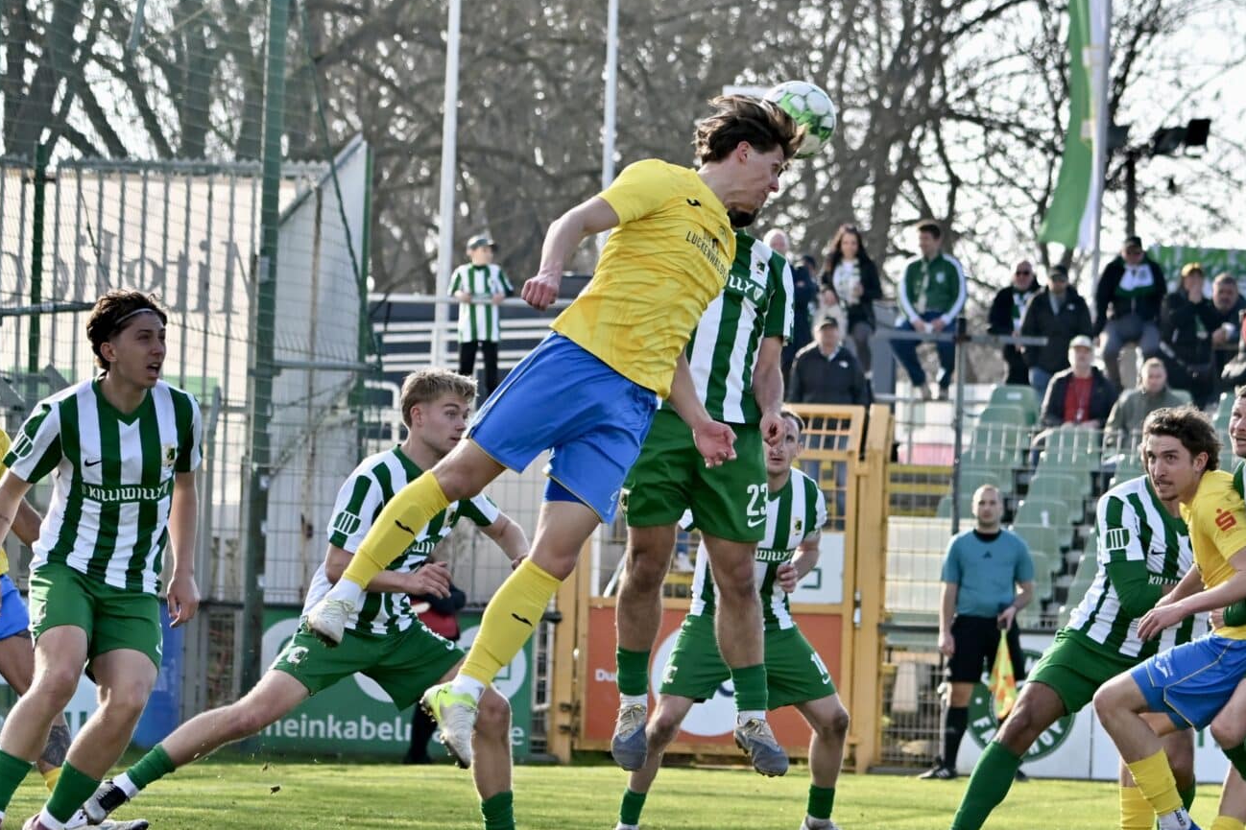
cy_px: 433
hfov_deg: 9.7
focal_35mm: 213
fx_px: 7371
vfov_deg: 6.4
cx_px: 486
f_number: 5.6
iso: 400
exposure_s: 1/1250
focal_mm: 135
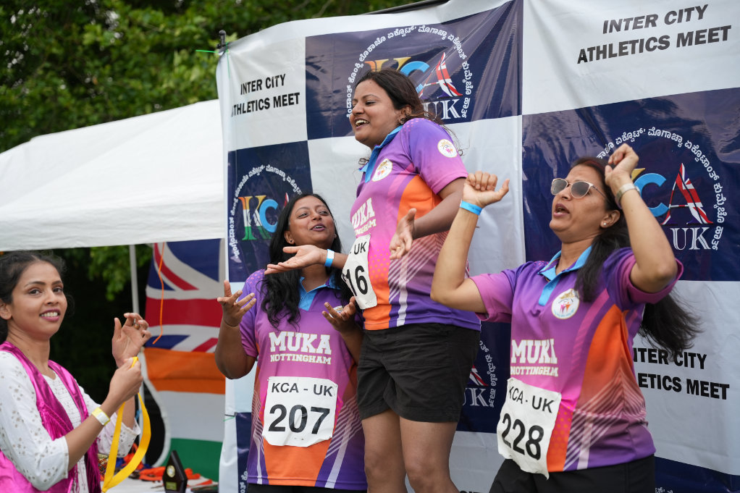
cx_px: 370
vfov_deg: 26.4
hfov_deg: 38.7
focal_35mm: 51
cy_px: 246
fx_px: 1052
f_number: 2.8
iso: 250
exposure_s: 1/400
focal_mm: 51.2
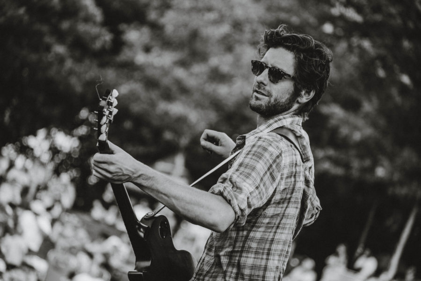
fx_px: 2362
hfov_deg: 10.2
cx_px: 210
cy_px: 140
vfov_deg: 6.8
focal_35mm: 202
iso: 200
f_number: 4.4
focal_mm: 134.5
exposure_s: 1/500
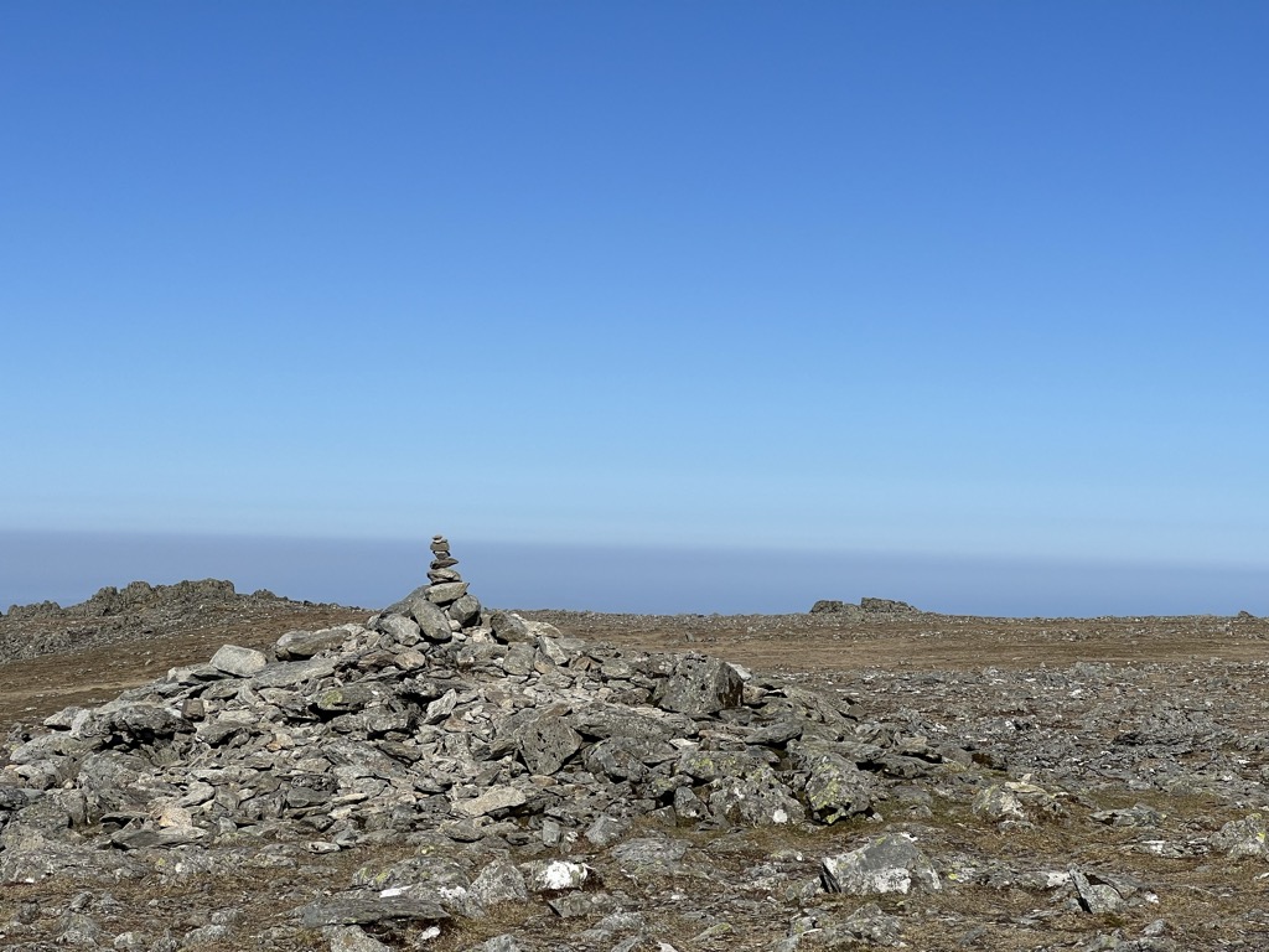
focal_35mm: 77
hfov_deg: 25.3
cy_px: 476
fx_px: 2823
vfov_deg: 19.1
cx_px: 634
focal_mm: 9
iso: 32
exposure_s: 1/1783
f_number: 2.8
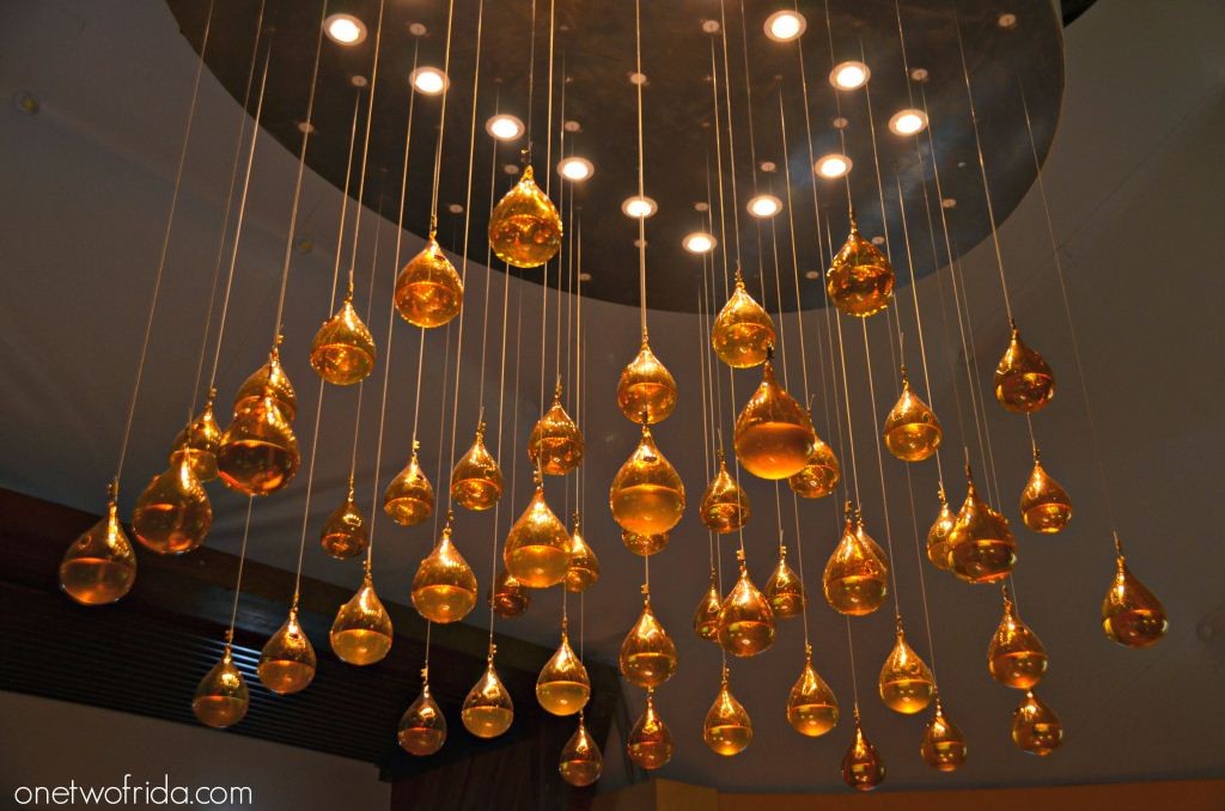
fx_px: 1273
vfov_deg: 35.3
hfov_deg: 51.4
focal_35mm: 38
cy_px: 406
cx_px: 612
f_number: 4
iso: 450
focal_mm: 25
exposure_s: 1/60
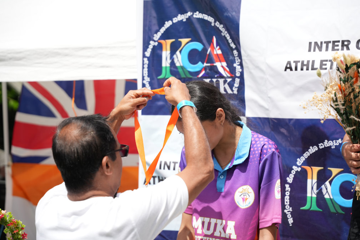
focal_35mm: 71
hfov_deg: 28.4
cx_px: 182
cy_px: 120
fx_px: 710
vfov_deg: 19.2
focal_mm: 70
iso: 250
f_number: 2.8
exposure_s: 1/4000
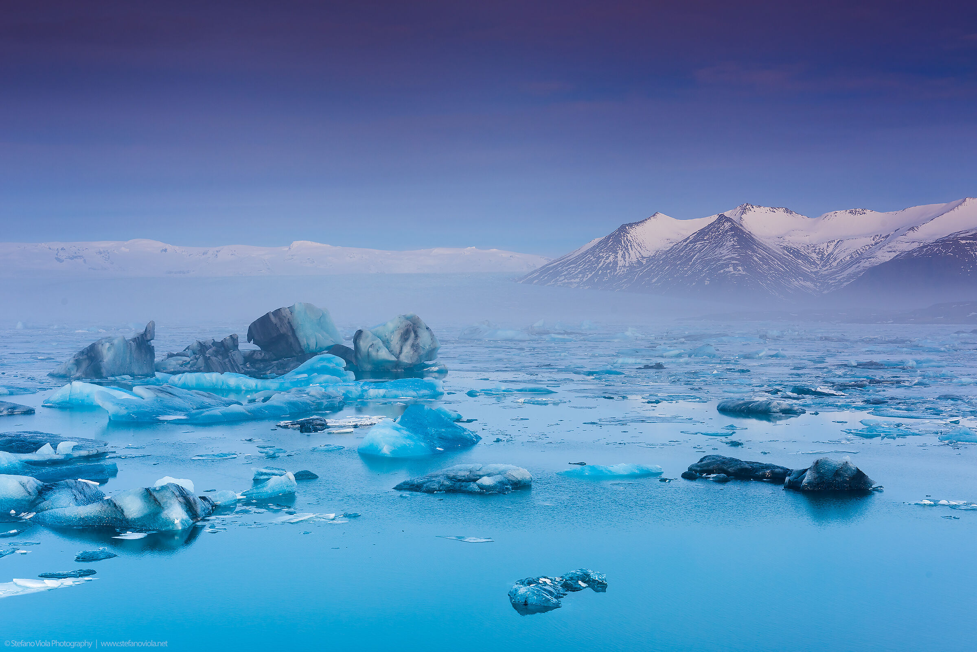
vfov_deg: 28.1
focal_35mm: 48
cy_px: 326
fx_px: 1303
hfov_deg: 41.1
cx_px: 488
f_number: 9
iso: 64
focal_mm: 48
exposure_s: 1/13
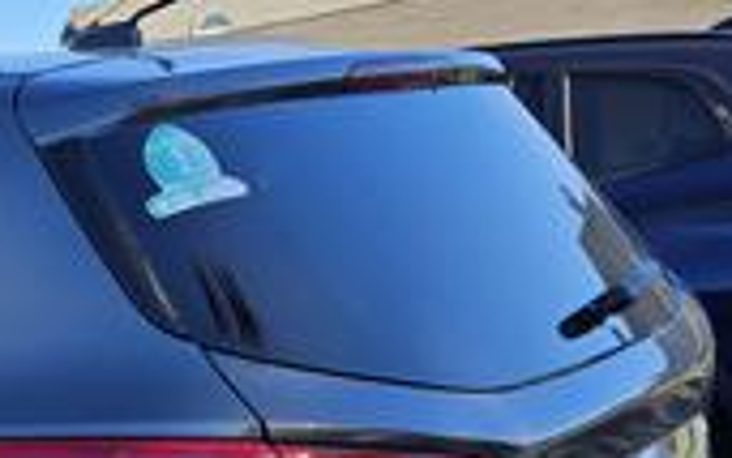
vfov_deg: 17.2
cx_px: -291
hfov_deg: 24.0
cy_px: 561
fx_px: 1437
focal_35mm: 72
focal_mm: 6.3
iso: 10
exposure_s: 1/227
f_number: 1.7
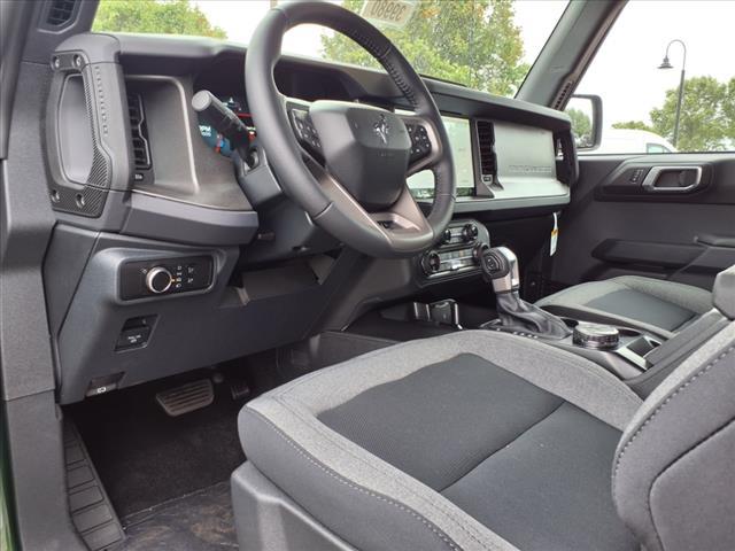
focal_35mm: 27
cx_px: 368
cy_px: 276
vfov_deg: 51.4
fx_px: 573
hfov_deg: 65.3
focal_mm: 3.58
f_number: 1.9
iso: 50
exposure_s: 1/60.2
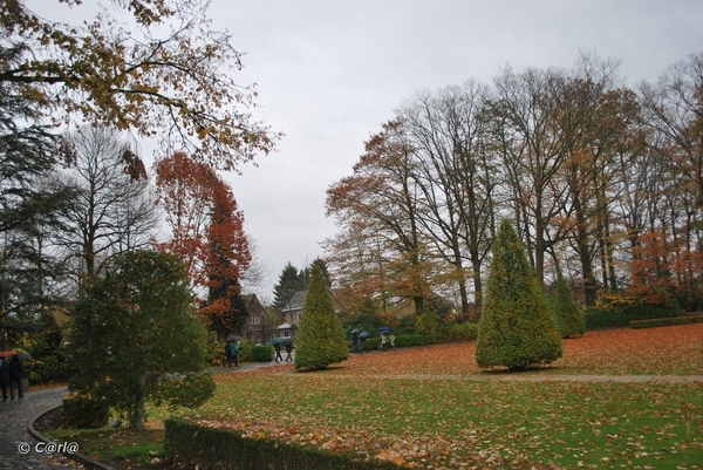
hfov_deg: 61.9
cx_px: 352
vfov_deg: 43.7
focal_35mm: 30
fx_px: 586
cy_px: 235
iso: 100
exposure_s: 1/160
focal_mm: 20
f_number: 3.8
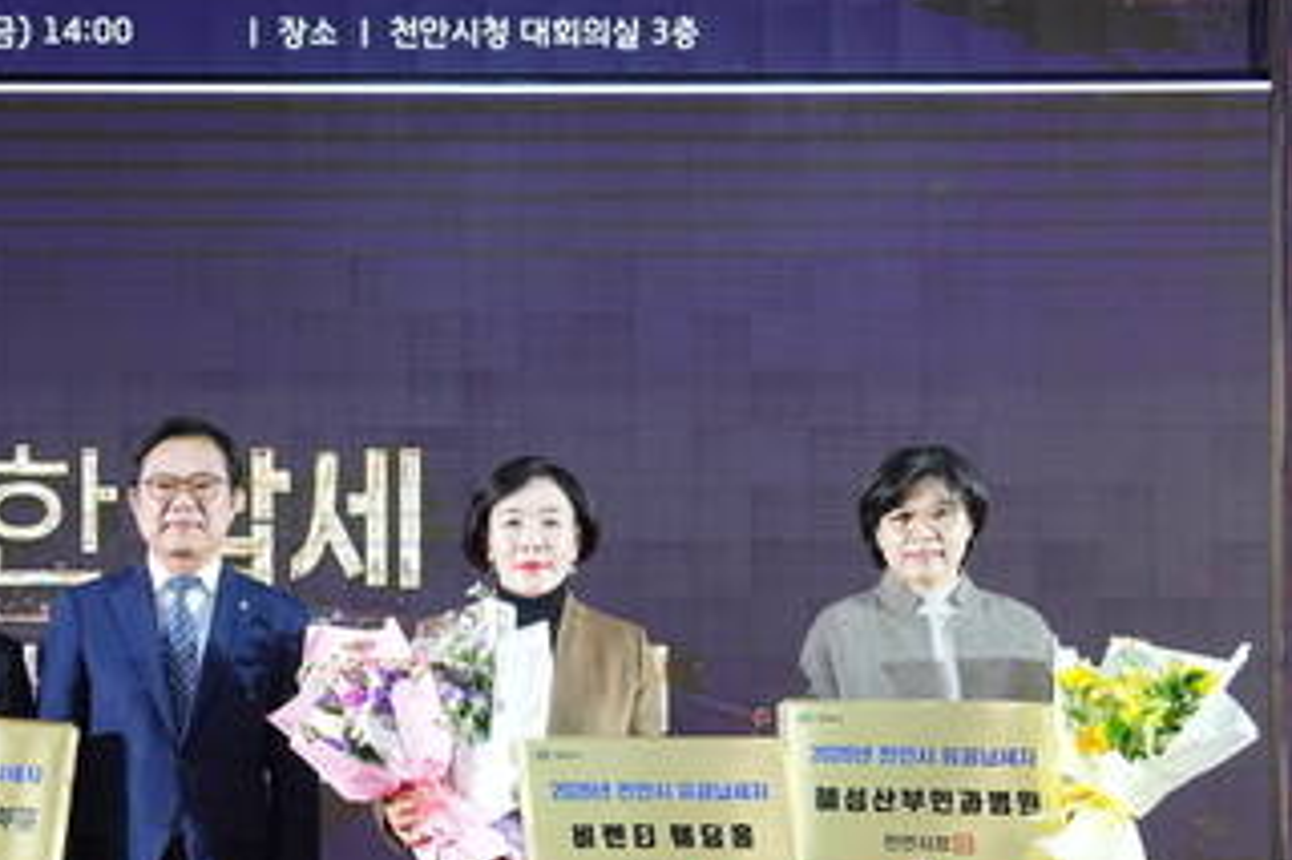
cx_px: 170
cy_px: 648
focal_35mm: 74
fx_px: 2654
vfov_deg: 18.3
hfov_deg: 26.6
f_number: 4
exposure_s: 1/250
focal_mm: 37
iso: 1250
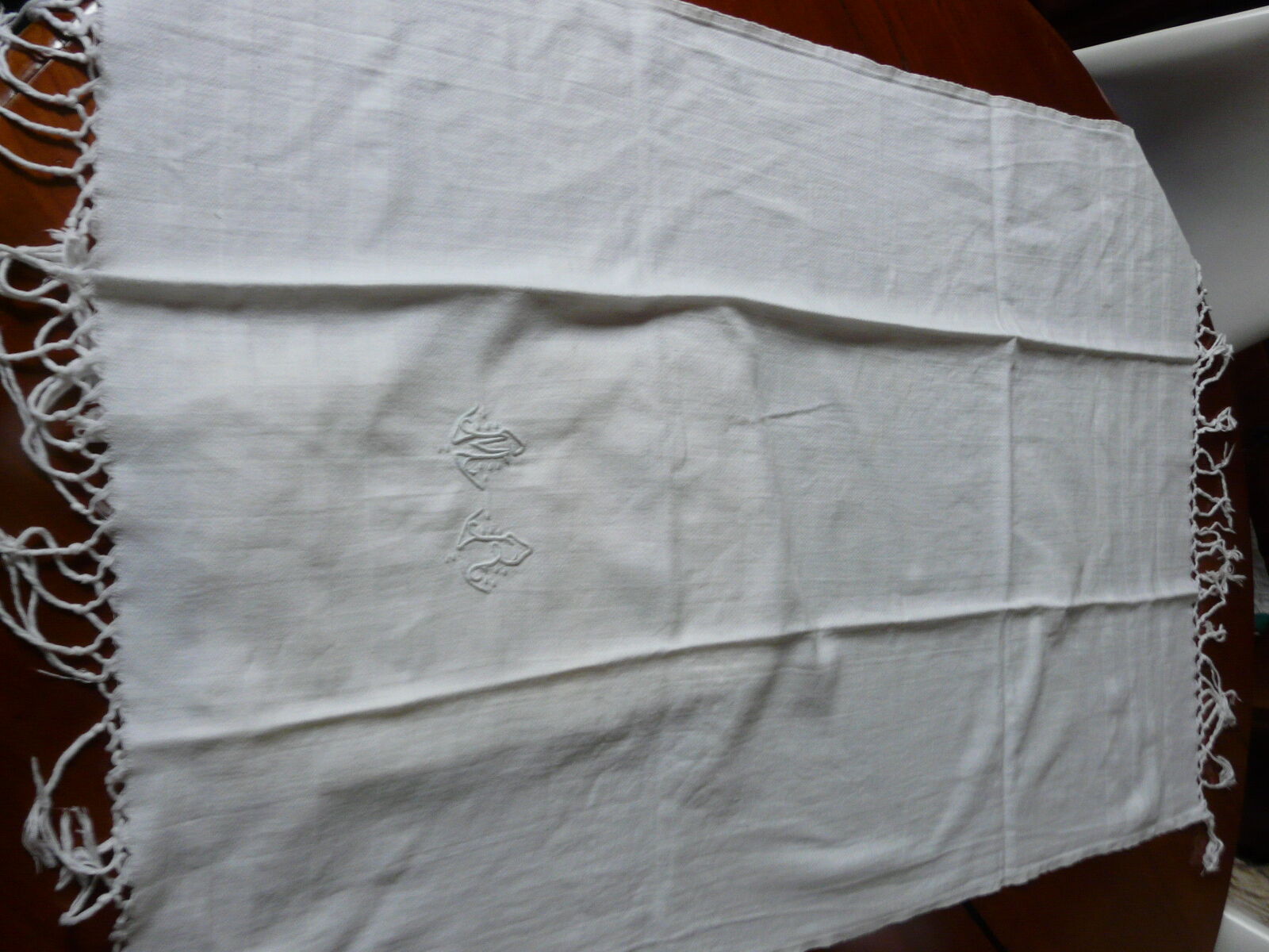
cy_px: 476
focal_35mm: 28
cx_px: 634
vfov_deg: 49.7
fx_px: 1026
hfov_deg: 63.4
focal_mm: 4.6
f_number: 4.5
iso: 200
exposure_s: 1/10
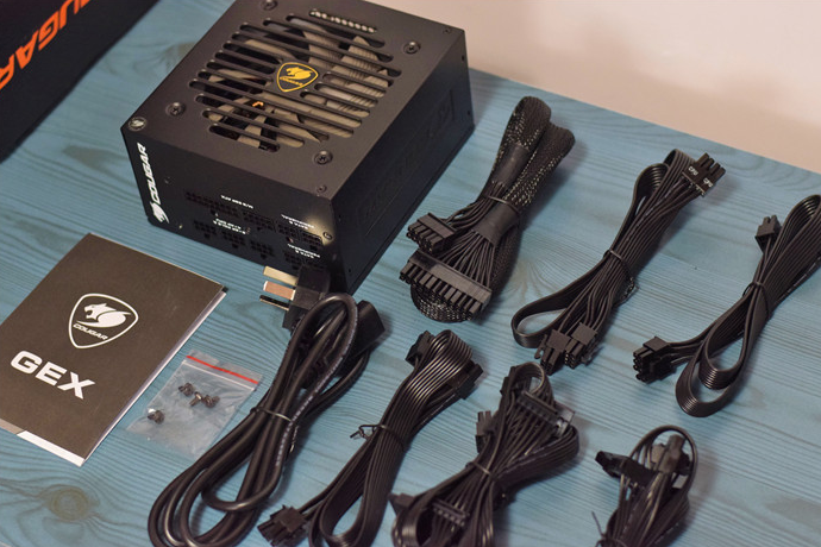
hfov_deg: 26.7
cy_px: 274
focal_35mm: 76
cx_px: 410
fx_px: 1733
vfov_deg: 17.9
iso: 800
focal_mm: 50
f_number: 2.8
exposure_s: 1/60
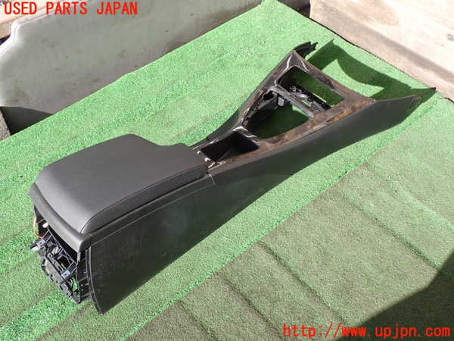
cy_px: 170
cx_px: 227
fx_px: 538
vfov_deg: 35.1
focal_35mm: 41
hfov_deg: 45.8
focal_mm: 7.31
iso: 100
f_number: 4
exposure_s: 1/160
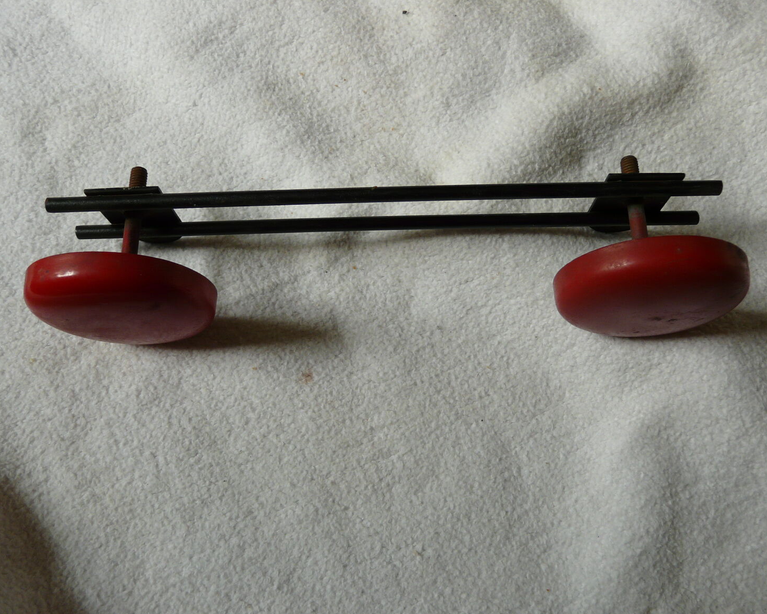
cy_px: 310
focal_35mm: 30
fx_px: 681
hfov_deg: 58.8
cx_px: 386
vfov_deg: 48.5
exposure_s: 1/30
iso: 100
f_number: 2.8
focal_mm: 4.6
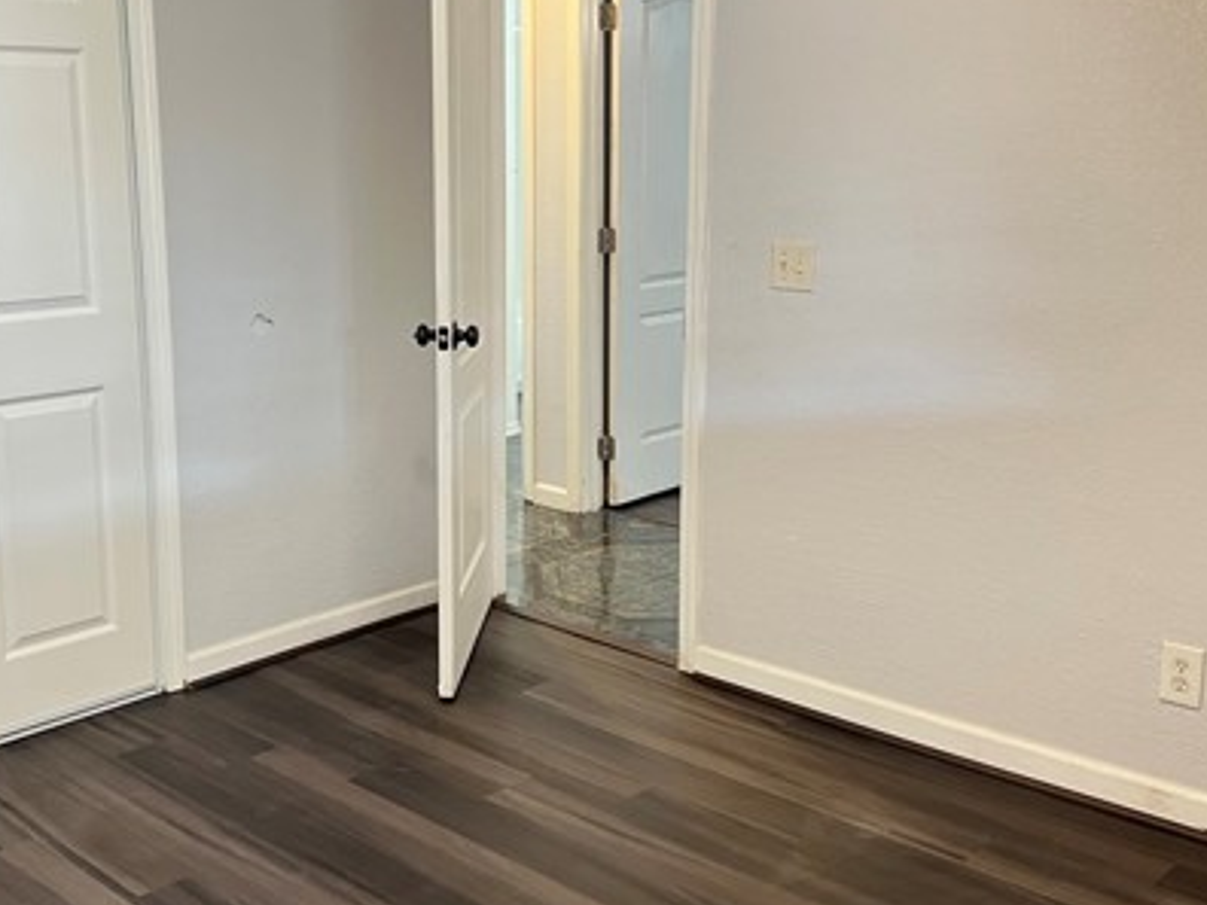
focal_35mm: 42
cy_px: 396
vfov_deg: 34.3
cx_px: 494
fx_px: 1464
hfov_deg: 44.6
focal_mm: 5.7
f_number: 1.5
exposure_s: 1/60
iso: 250
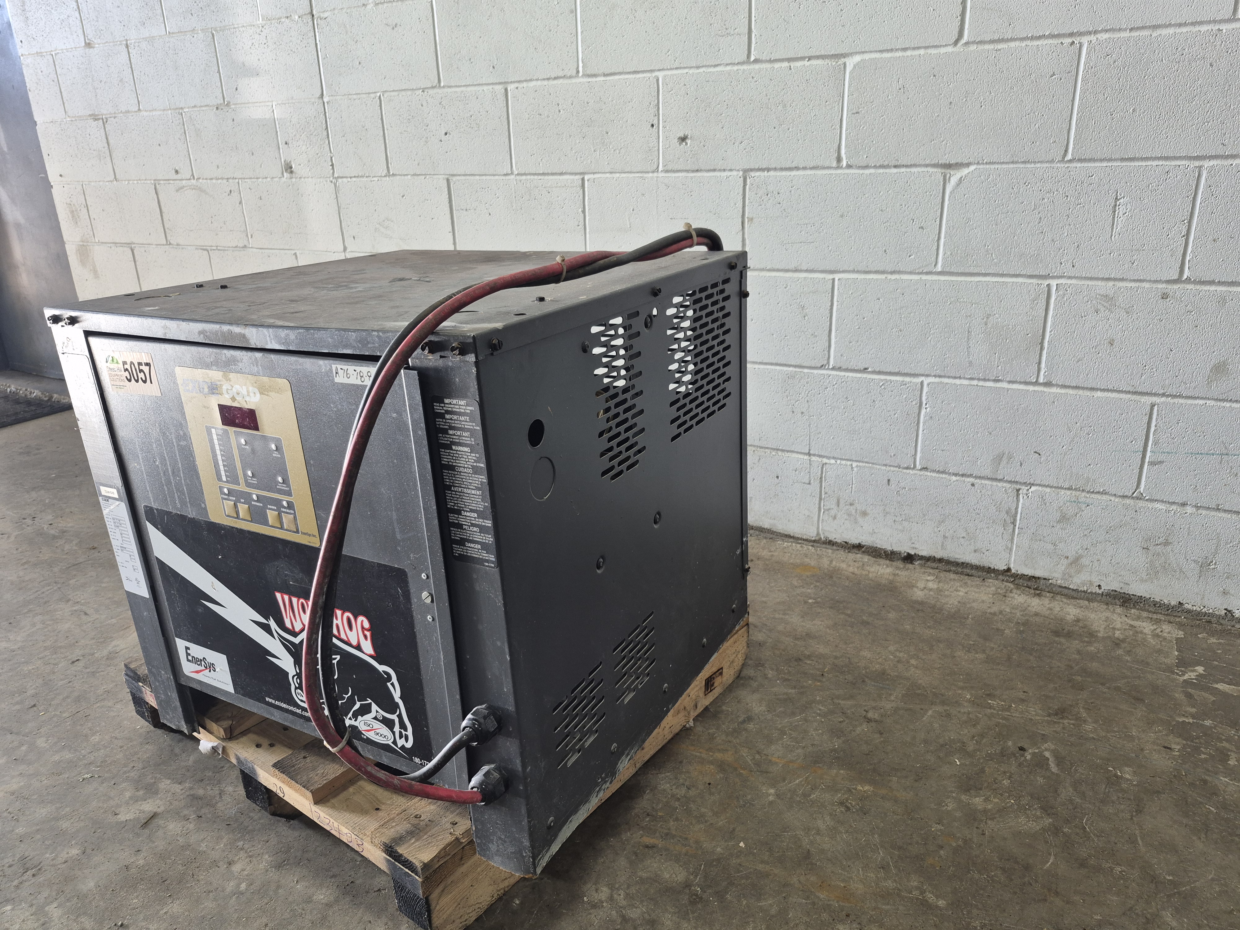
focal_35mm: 23
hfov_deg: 73.9
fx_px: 824
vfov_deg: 58.9
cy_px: 465
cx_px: 620
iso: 125
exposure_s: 1/120
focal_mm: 5.4
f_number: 1.8
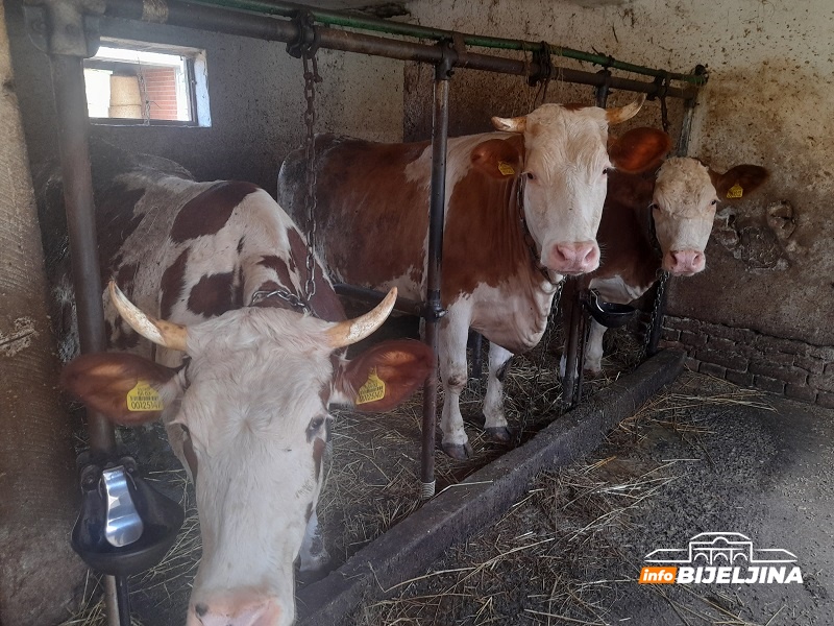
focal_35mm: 25
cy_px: 313
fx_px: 602
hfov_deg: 69.4
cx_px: 417
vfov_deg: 54.9
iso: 125
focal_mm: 4.6
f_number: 2
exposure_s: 1/50
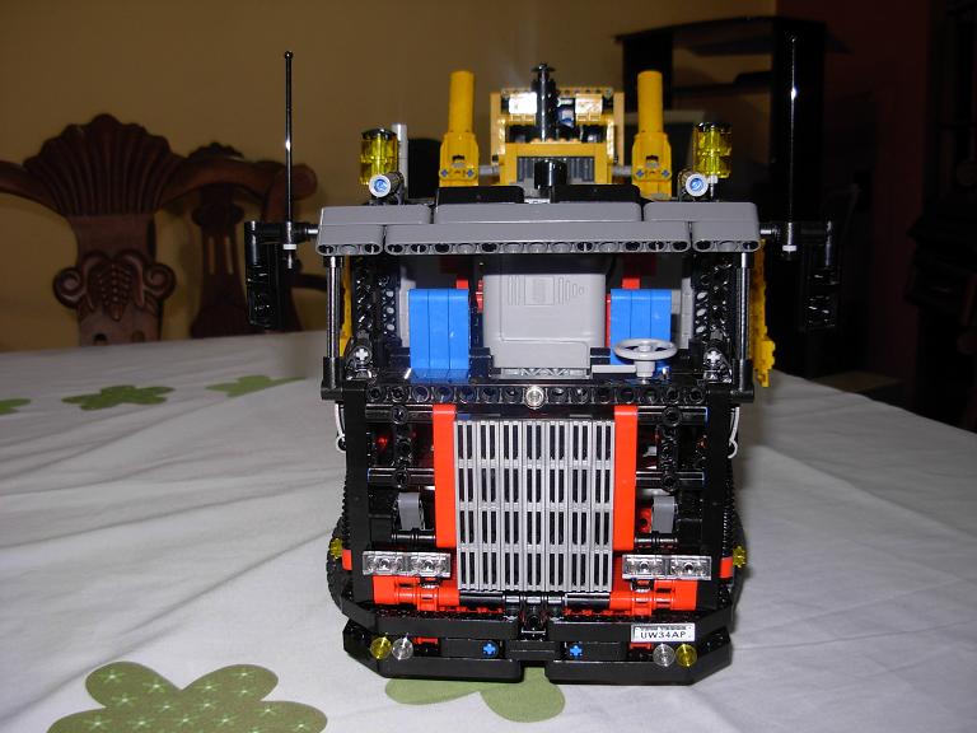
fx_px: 1073
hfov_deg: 49.0
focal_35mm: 38
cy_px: 366
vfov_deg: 37.7
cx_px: 488
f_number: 2.9
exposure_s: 1/22.6
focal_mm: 6.3
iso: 79
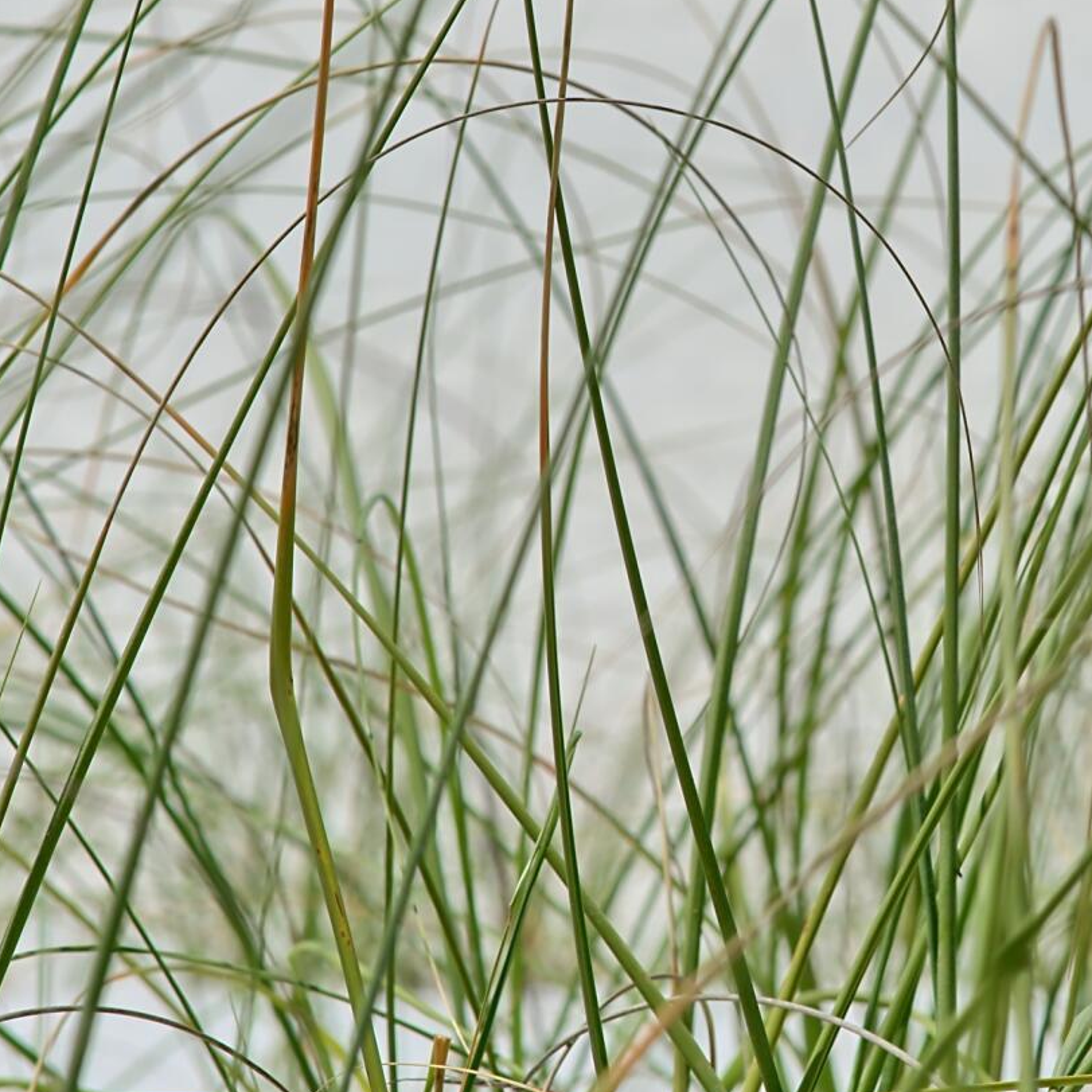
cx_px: 1001
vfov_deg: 6.6
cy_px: 325
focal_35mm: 267
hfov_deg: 6.5
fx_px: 9529
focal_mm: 85
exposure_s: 1/500
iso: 100
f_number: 9.5
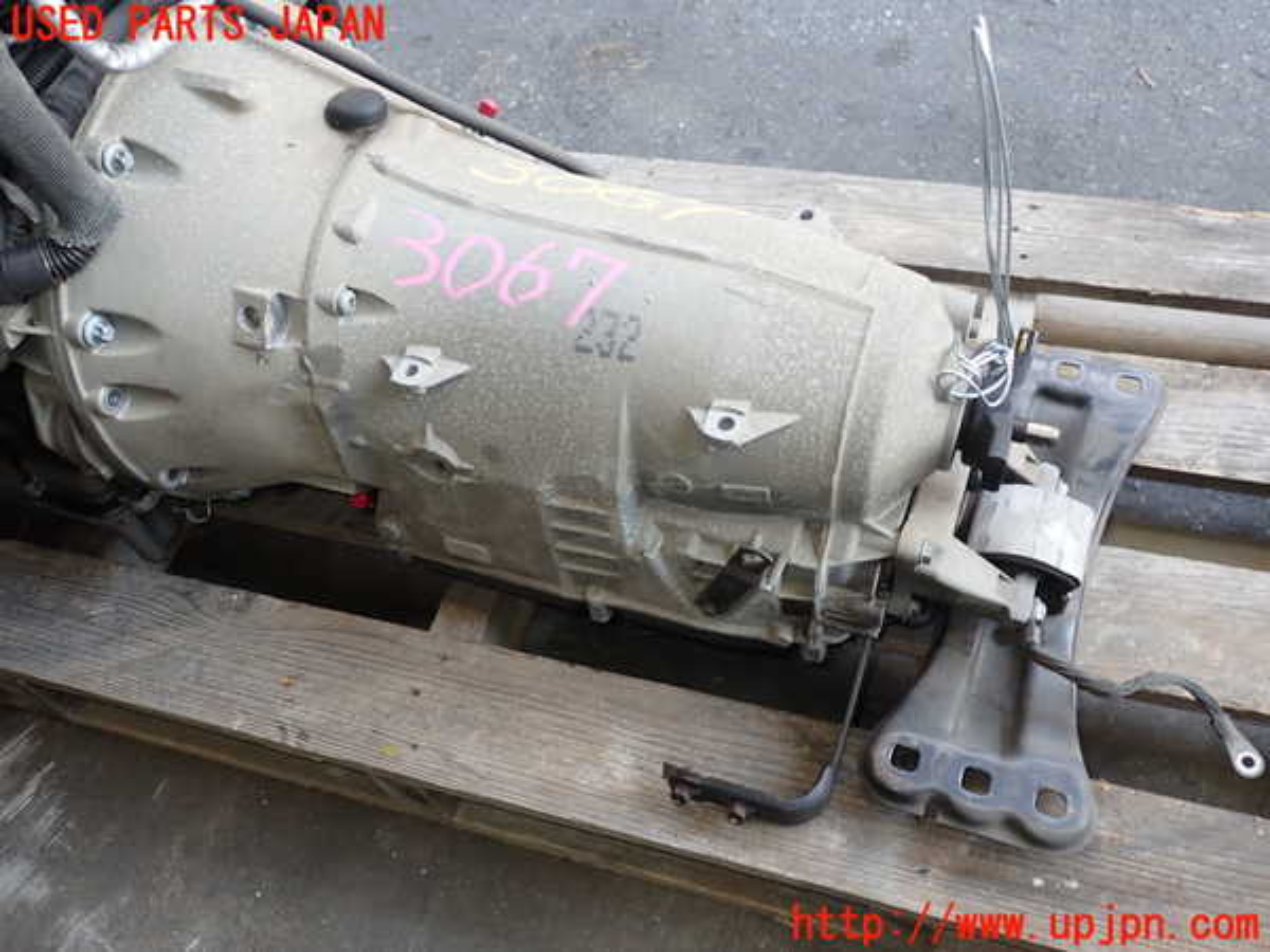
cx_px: 635
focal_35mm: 30
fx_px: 1101
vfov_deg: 46.8
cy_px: 476
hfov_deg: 60.0
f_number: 2.3
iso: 100
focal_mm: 5.4
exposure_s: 1/60
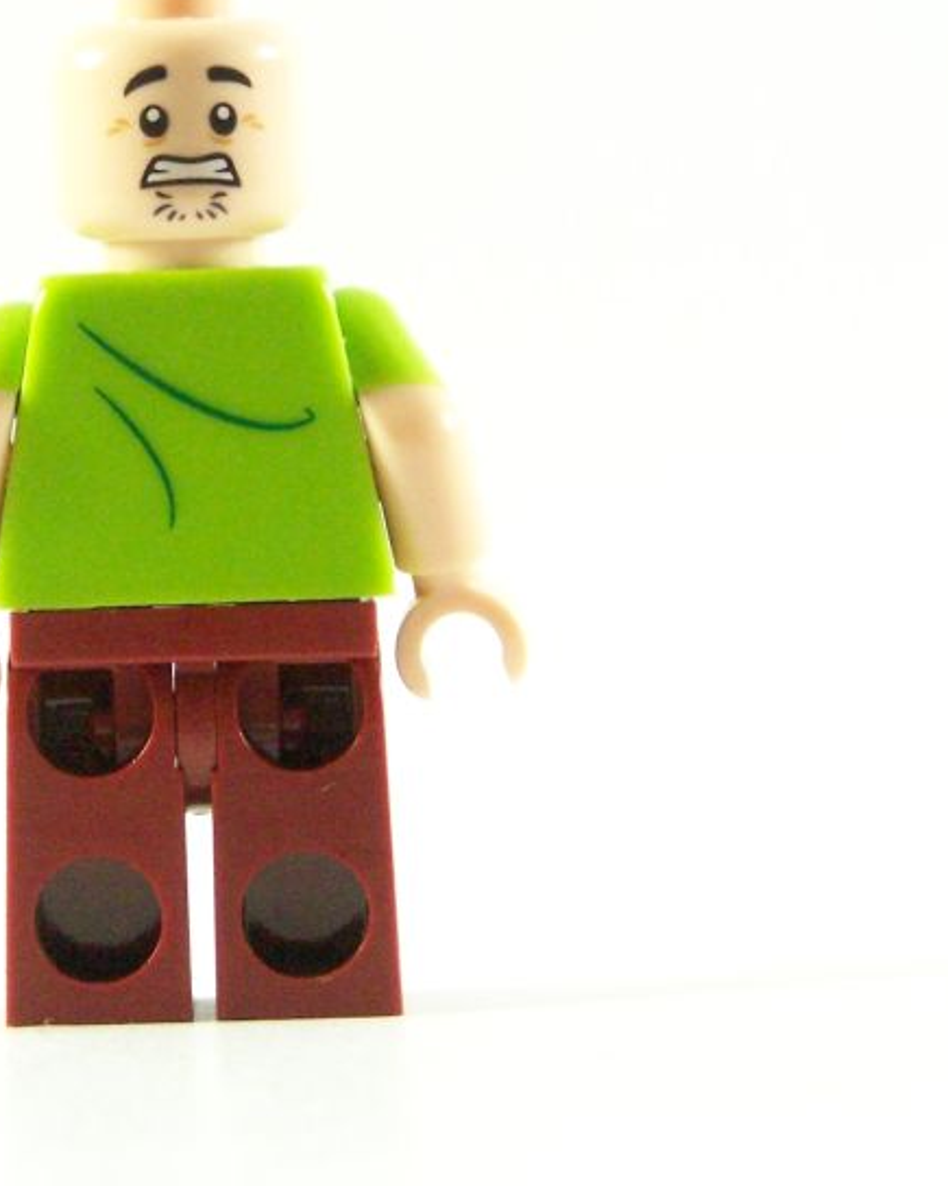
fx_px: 6771
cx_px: 214
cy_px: 453
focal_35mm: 193
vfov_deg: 10.0
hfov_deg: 8.0
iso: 400
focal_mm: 17.5
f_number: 3.6
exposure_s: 1/60
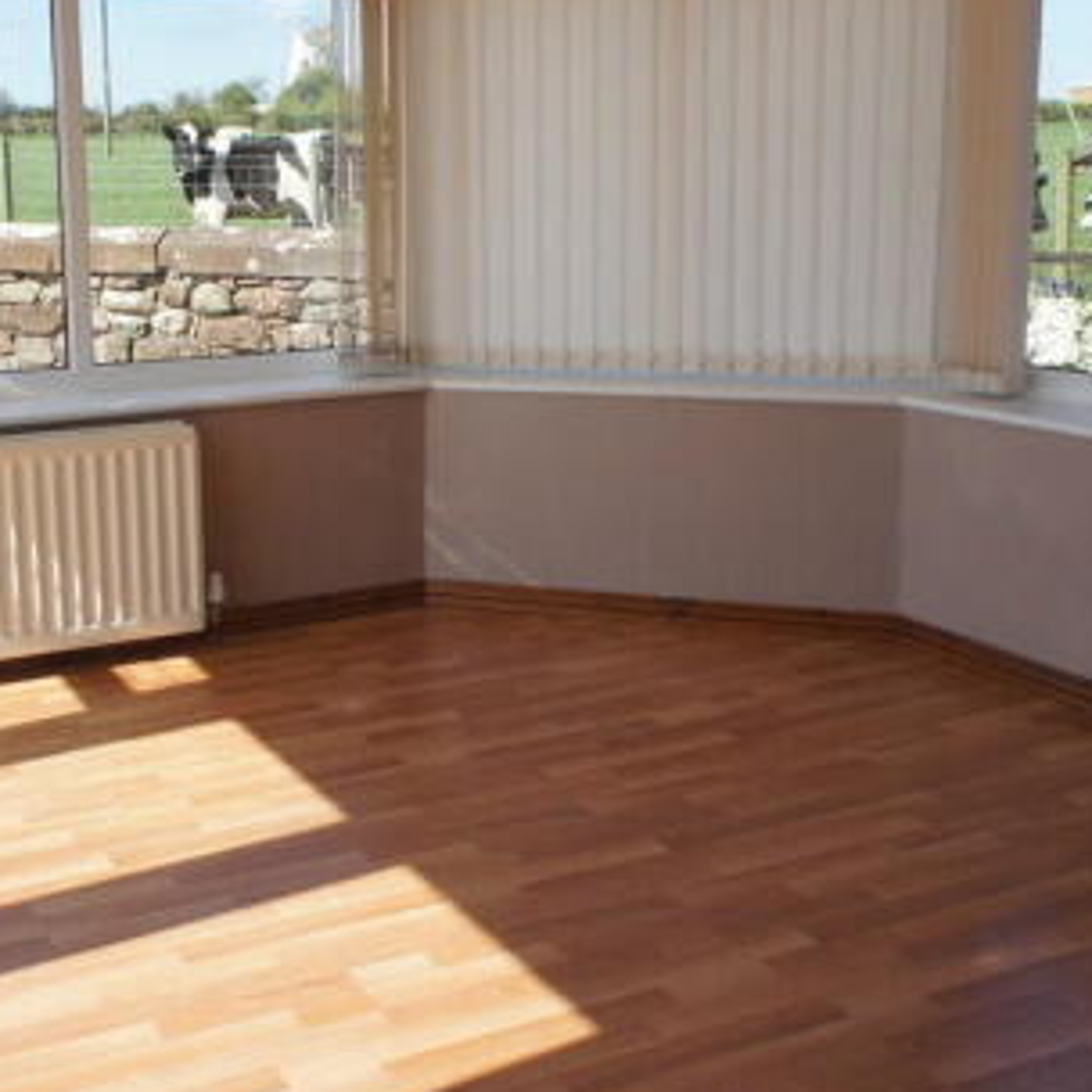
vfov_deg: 38.2
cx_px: 338
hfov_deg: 37.8
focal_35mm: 44
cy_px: 456
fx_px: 1570
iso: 800
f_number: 8
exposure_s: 1/1000
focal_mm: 16
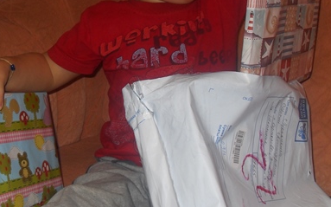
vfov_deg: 20.7
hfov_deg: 33.0
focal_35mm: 62
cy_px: 46
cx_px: 160
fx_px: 559
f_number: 2.8
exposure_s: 1/45
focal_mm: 6.3
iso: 100
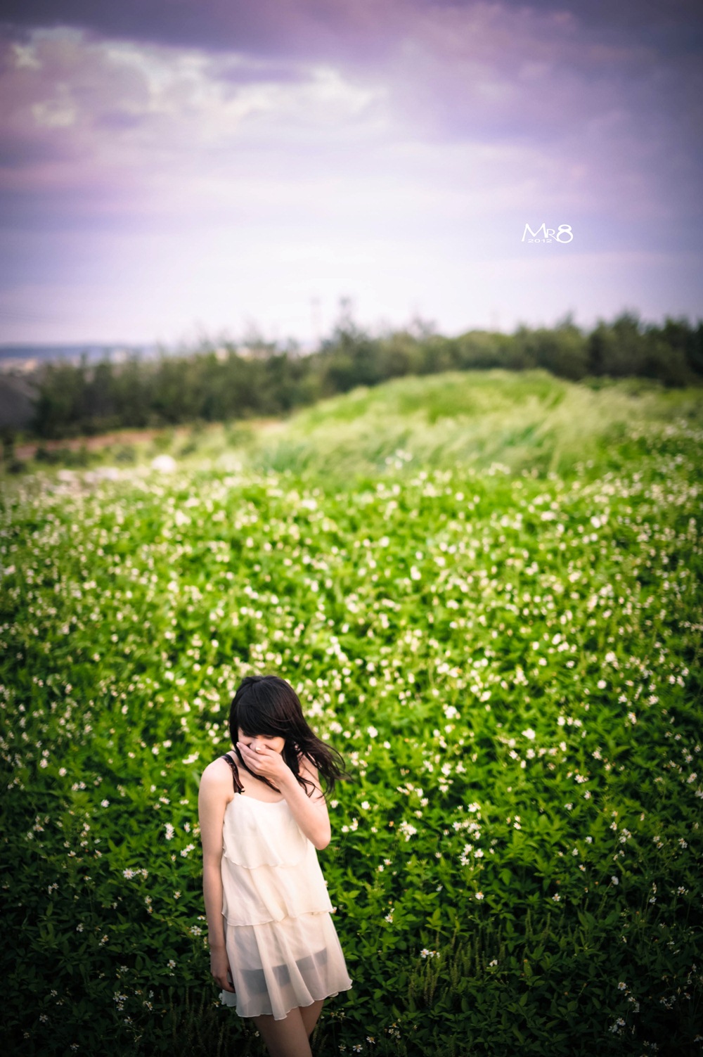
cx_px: 352
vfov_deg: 39.6
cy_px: 528
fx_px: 1466
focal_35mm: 50
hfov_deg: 27.0
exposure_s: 1/400
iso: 200
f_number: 1.4
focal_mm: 50
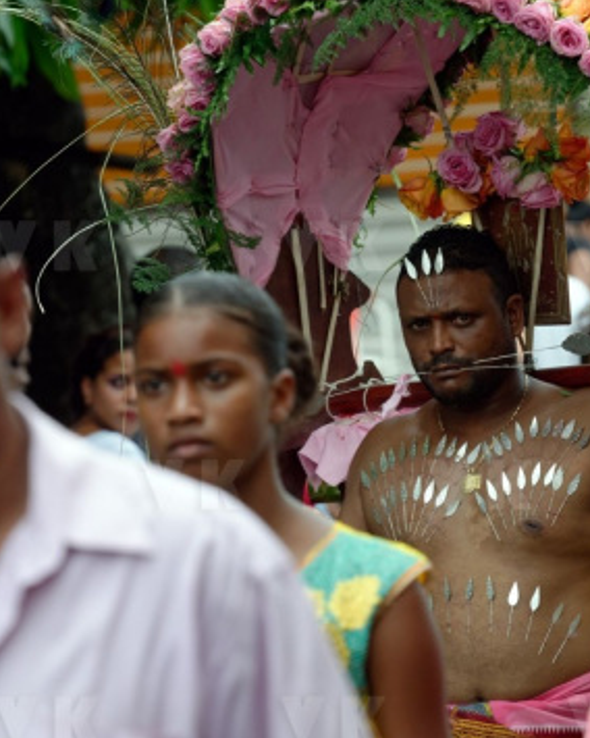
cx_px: 331
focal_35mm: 403
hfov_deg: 3.8
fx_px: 8796
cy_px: 532
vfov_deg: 4.8
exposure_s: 1/400
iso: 200
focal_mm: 170
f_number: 6.3
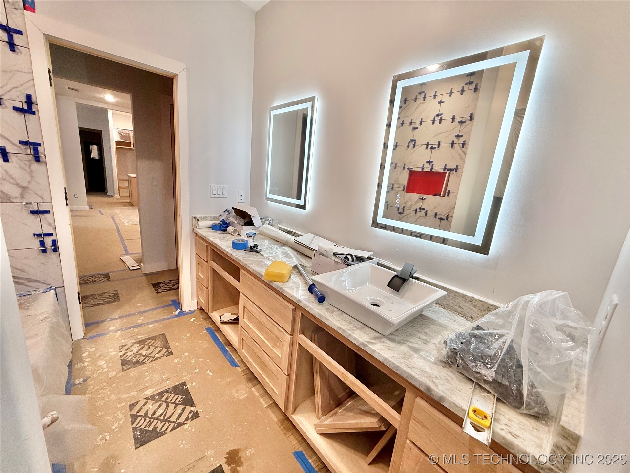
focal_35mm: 14
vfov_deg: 85.7
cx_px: 315
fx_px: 255
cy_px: 236
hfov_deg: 102.1
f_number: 2.2
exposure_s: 1/120
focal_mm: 2.22
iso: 100
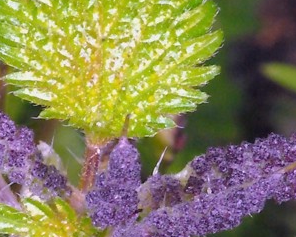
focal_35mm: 426
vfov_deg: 3.6
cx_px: 71
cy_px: 278
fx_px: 3736
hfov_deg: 4.5
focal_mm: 105
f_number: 22
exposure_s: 1/250
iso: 640
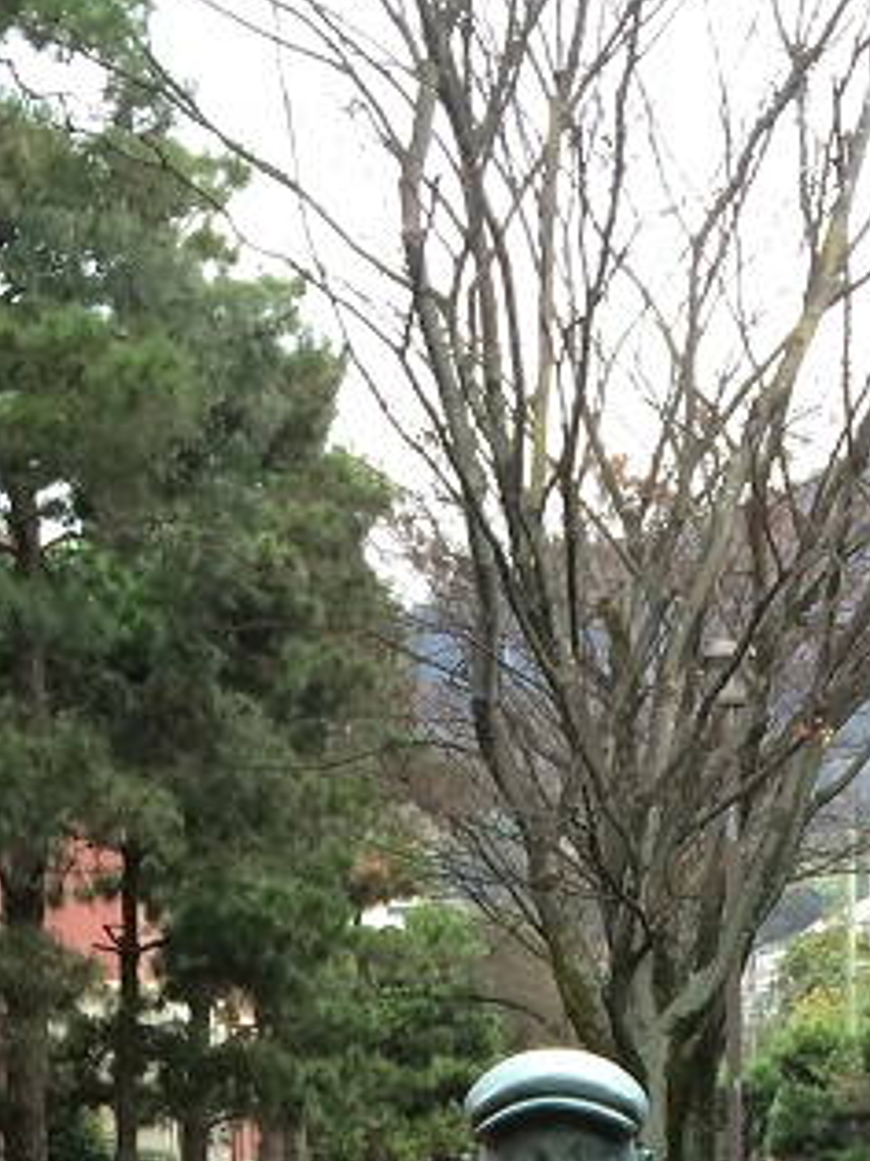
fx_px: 3085
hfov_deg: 16.0
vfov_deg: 18.5
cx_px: 523
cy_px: 1824
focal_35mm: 92
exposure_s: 1/30
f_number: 2.2
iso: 40
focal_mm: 4.15
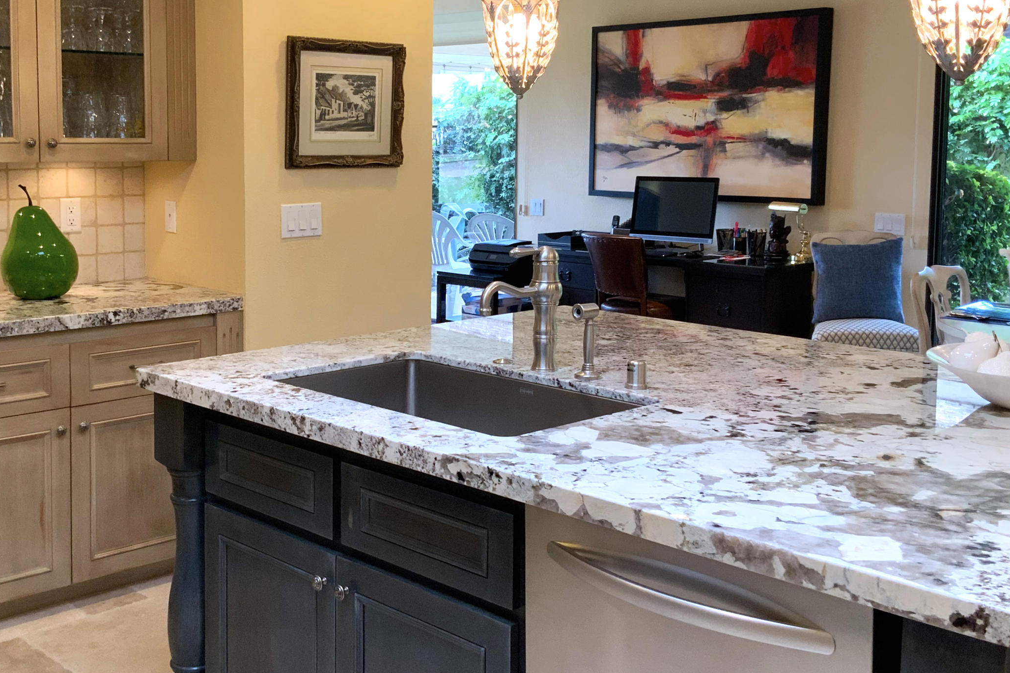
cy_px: 336
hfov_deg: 44.4
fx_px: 1234
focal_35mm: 44
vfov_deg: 30.5
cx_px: 449
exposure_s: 1/60
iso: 64
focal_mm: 3
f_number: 1.8
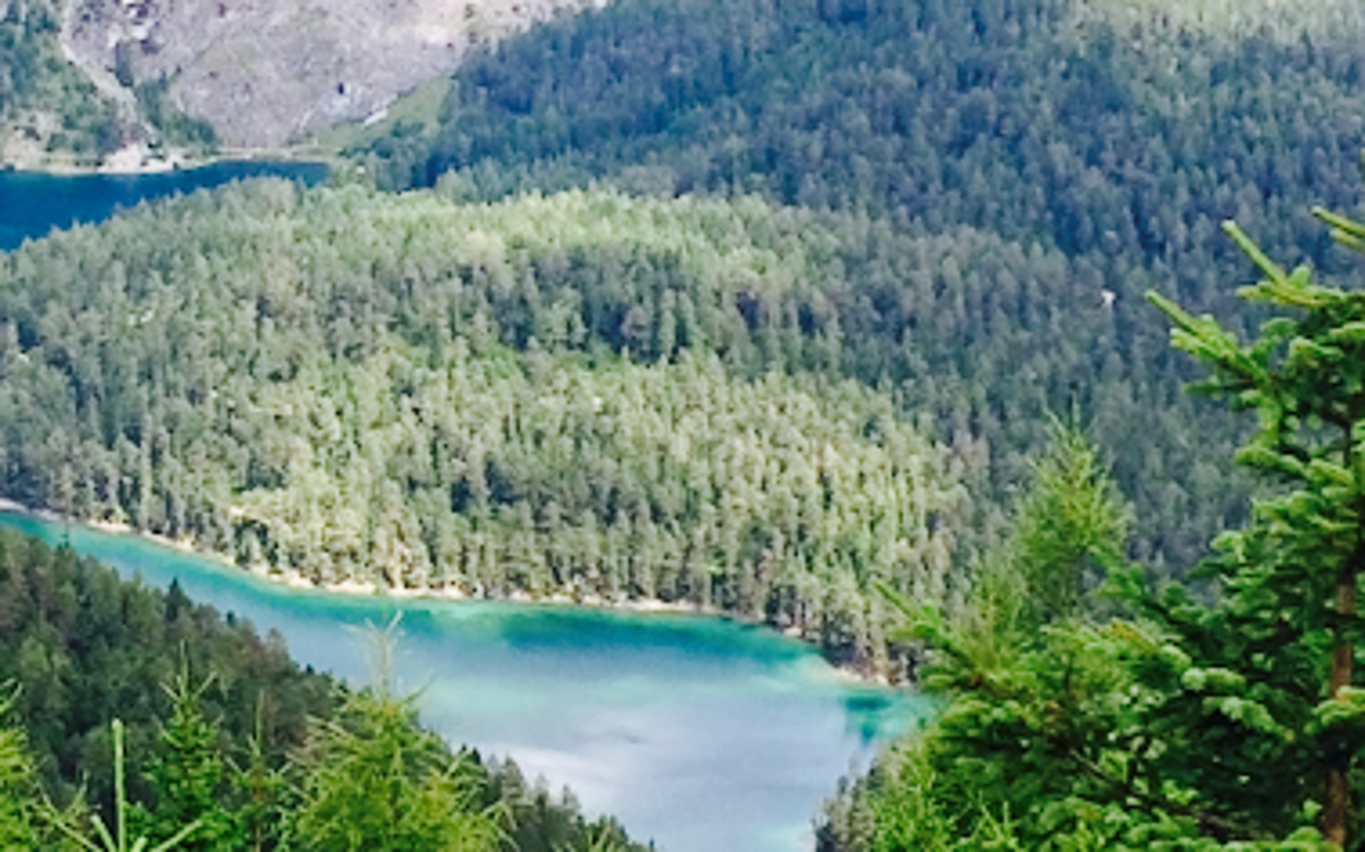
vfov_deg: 12.6
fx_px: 3868
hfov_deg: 19.8
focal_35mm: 104
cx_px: 260
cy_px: 292
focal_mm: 4.15
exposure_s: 1/746
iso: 32
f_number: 2.2
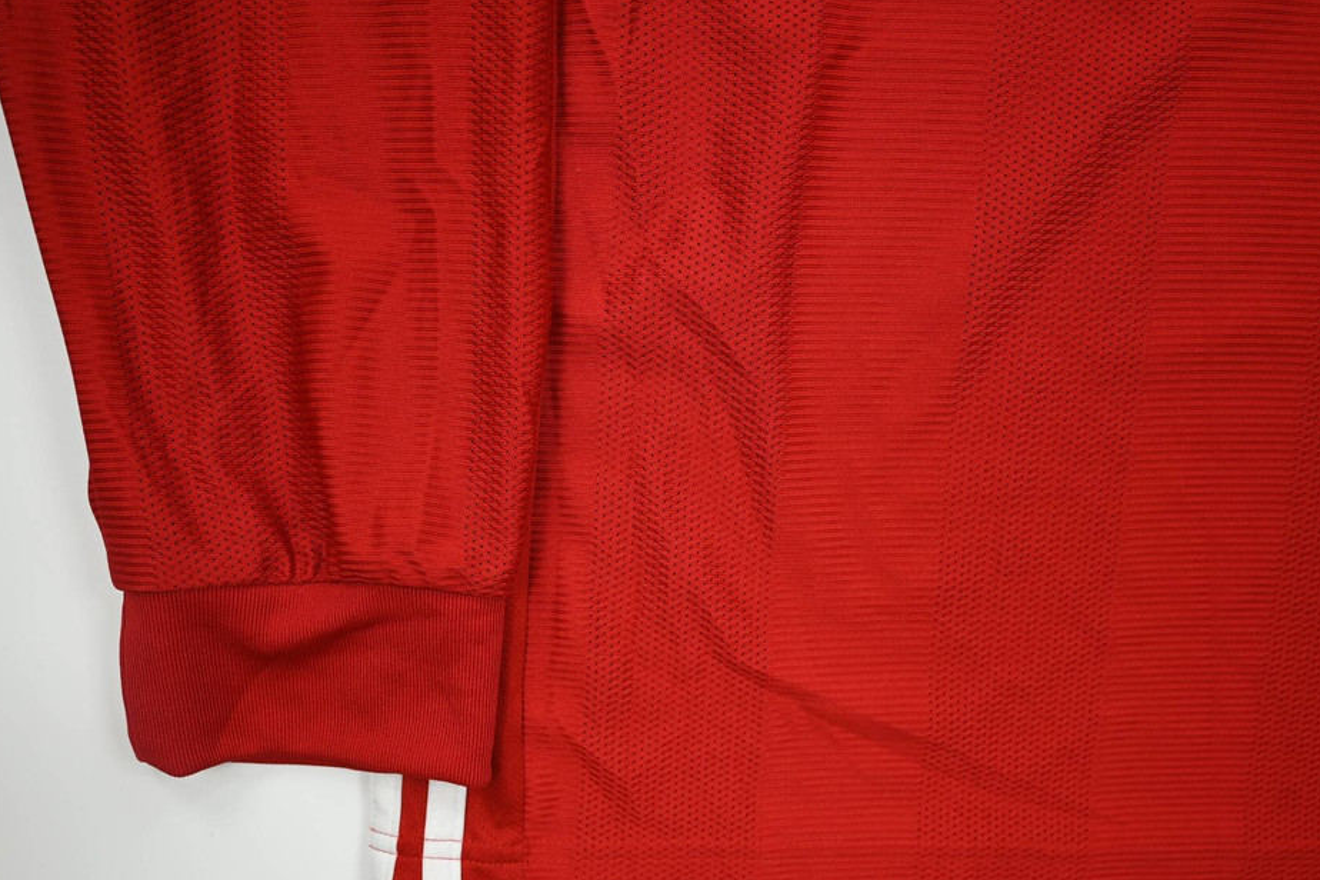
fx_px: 953
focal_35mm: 26
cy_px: 468
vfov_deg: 49.5
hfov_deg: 69.4
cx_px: 661
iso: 200
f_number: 4.8
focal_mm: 24
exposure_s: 1/125
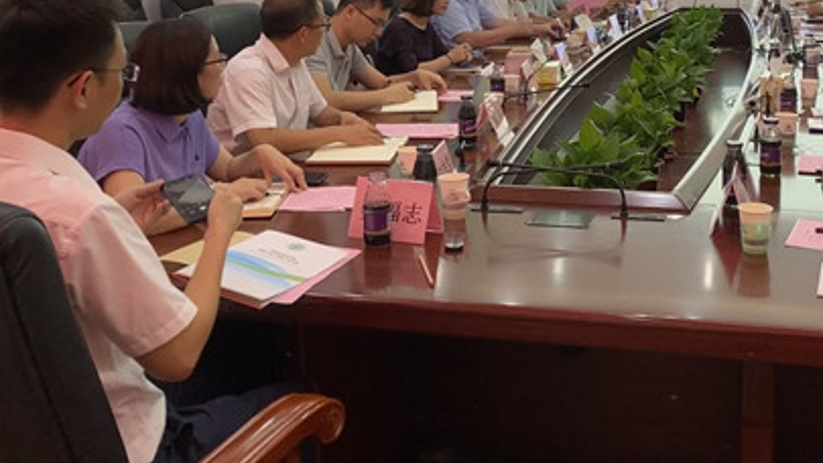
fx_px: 917
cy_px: 37
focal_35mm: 42
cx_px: 583
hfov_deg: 47.1
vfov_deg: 27.2
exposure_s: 1/47
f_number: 1.8
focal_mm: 4.25
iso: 32
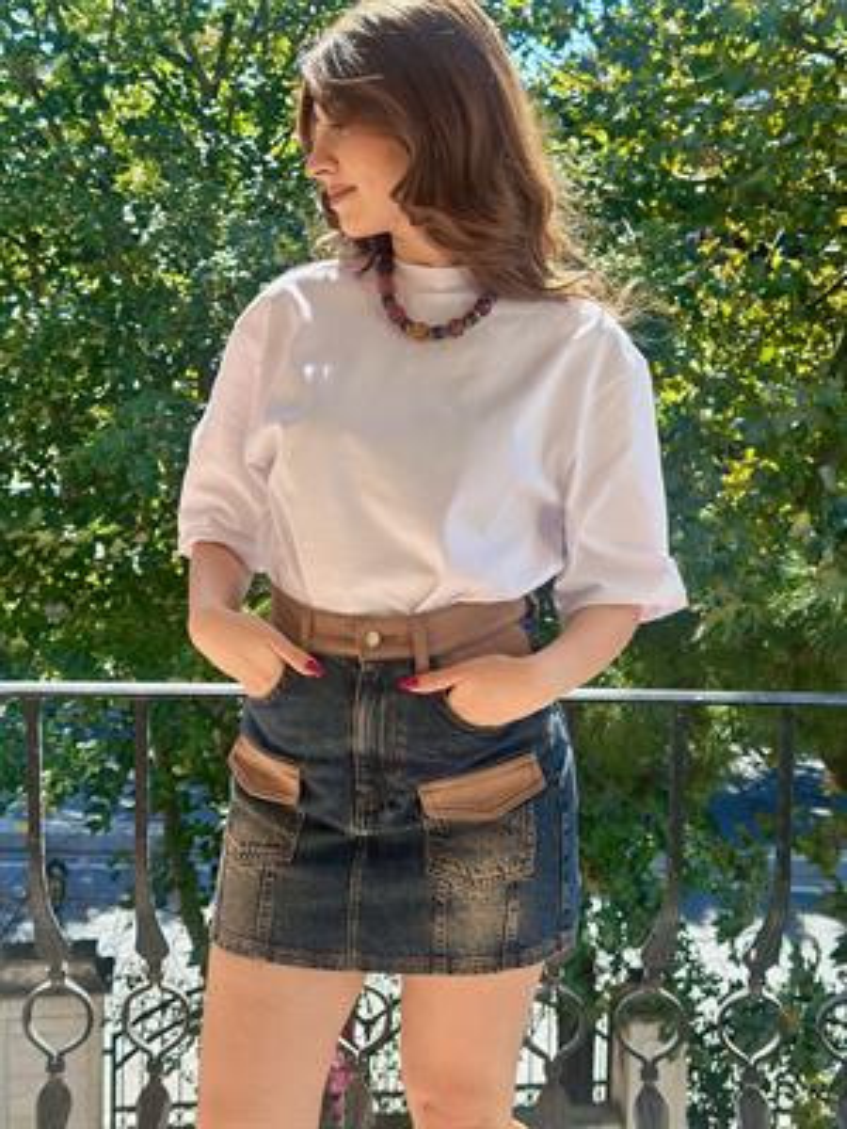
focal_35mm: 48
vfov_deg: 39.7
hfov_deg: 30.3
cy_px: 564
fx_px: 1566
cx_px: 424
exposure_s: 1/1323
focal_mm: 6.86
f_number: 1.78
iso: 80
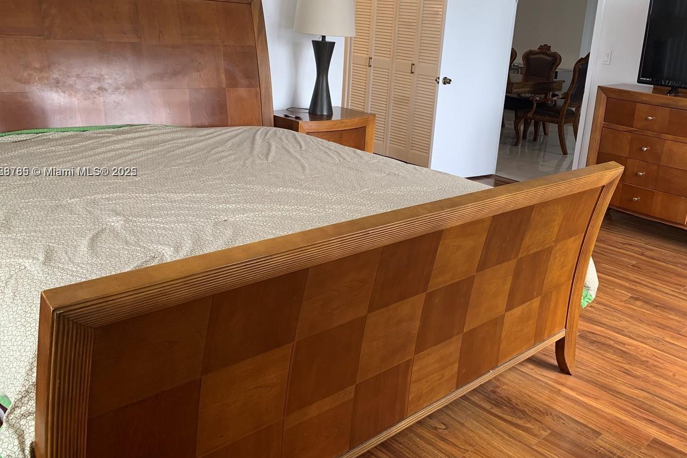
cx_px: 388
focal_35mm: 33
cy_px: 172
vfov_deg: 39.7
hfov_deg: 57.0
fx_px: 630
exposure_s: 1/121
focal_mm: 4.25
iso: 64
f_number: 1.8
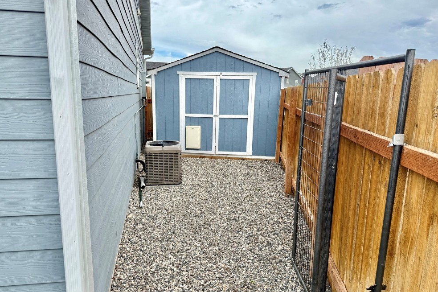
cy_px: 159
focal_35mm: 26
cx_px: 213
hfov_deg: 69.4
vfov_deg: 49.5
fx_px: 316
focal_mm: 6.76
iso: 80
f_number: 1.78
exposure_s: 1/2299
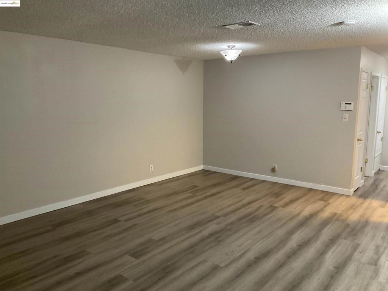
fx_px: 325
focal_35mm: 29
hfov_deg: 61.7
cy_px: 146
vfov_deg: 48.2
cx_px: 194
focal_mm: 3
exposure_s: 1/60
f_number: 1.8
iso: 250
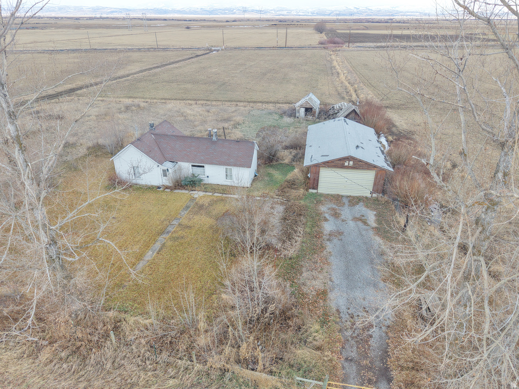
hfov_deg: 71.6
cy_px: 194
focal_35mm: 24
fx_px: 360
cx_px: 260
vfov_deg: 56.8
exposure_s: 1/400
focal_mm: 8.67
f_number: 1.8
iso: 400
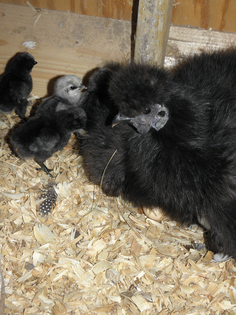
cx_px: 118
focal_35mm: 47
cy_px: 158
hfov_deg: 30.9
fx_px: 427
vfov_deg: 40.4
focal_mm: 8.6
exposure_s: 1/100
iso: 100
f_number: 3.9
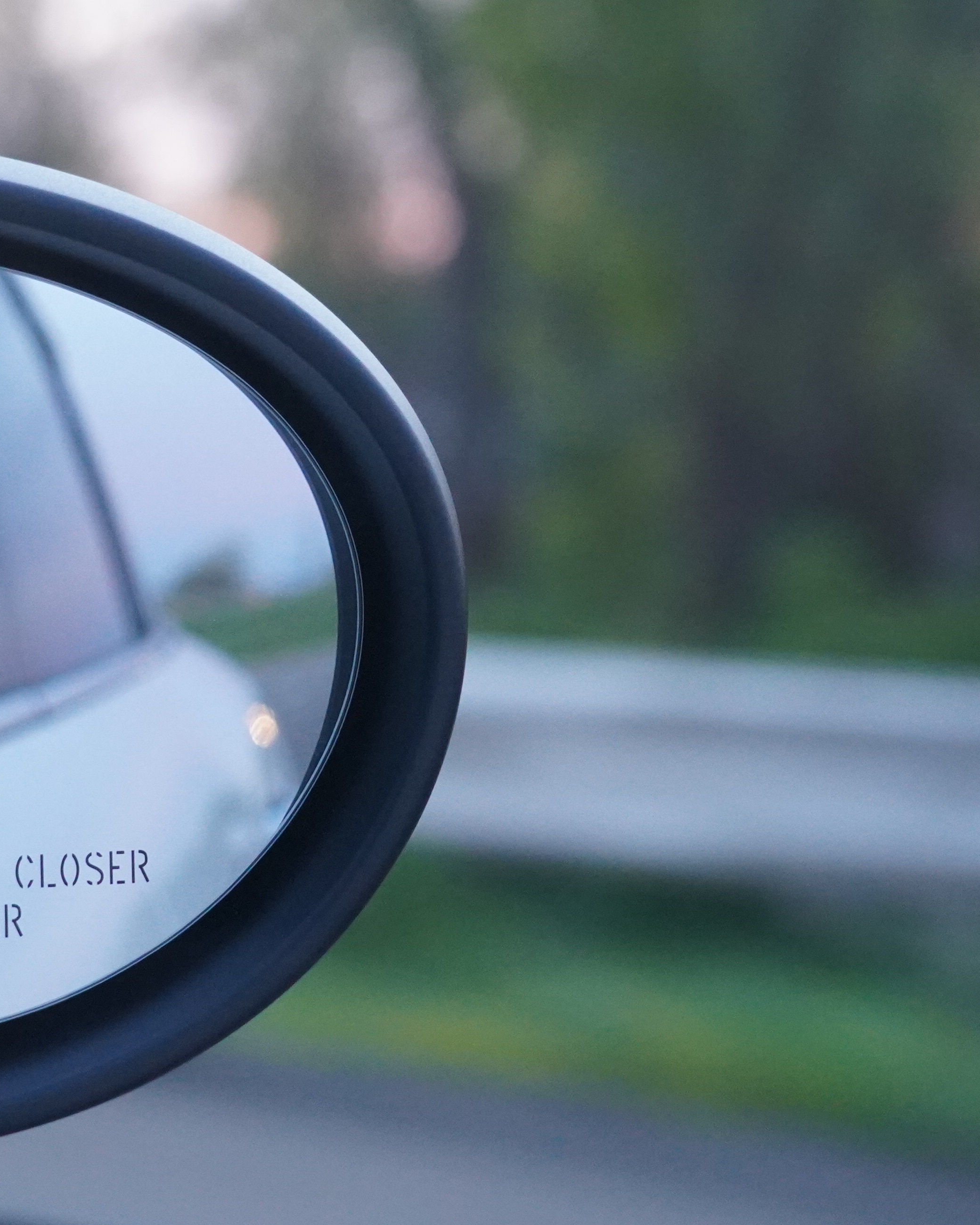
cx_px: 132
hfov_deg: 14.2
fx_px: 3915
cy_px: 611
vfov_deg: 17.8
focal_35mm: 108
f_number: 4
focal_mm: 51
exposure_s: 1/160
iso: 6400
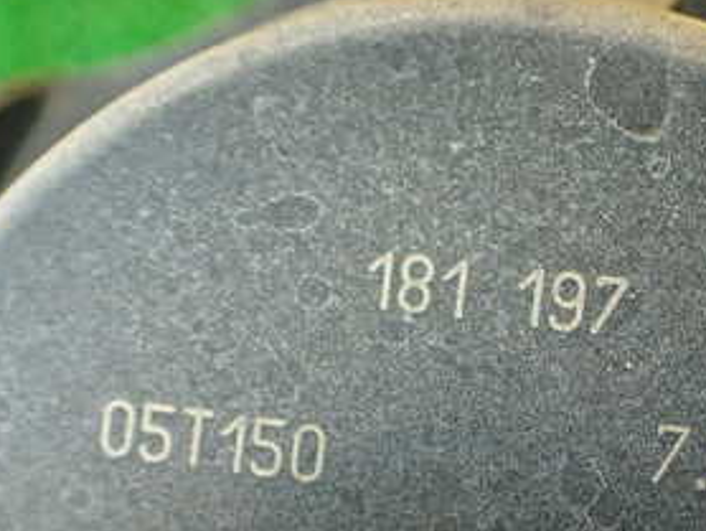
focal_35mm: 69
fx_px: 1408
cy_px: 414
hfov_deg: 27.6
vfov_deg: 21.1
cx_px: 569
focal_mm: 5.79
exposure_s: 1/30
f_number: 2.4
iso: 400
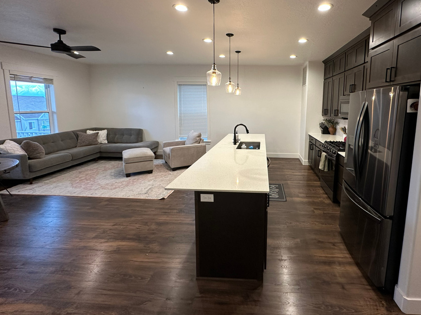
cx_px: 254
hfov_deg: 89.8
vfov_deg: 74.0
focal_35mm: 17
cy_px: 129
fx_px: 207
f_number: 2.2
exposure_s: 1/120
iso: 250
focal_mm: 2.22
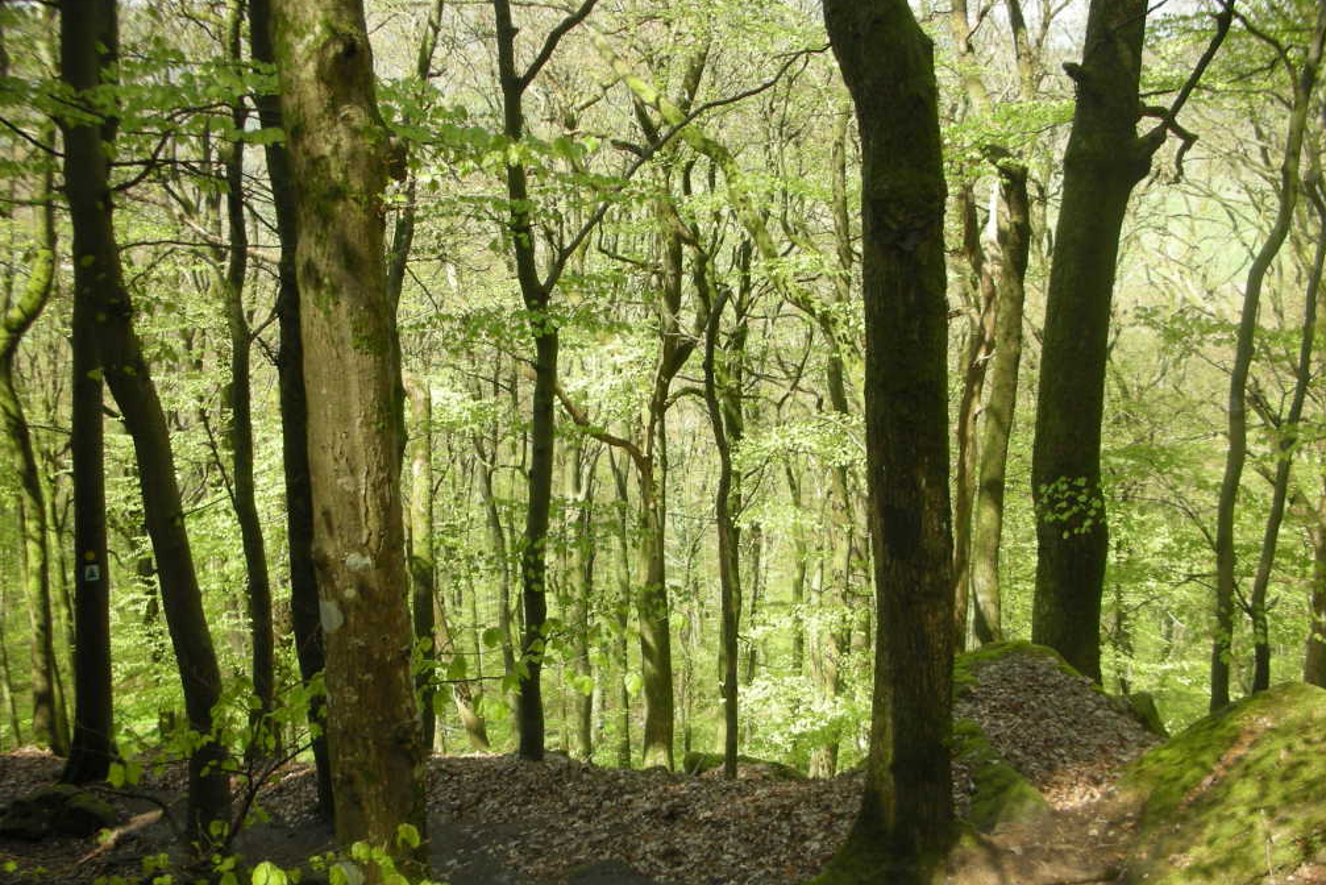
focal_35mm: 37
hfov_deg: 51.9
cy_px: 465
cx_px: 664
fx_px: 1363
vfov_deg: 36.0
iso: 50
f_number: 3
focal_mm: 5.8
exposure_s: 1/108
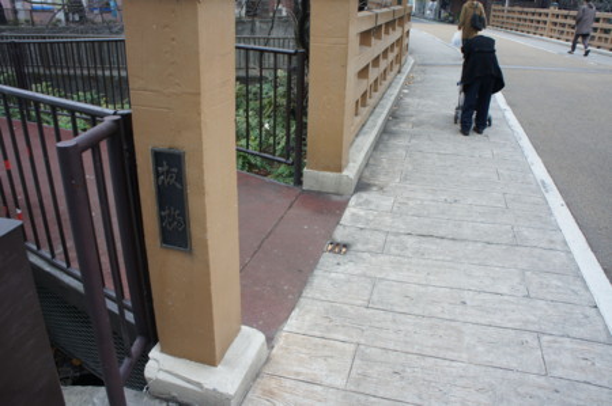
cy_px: 203
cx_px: 306
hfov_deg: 67.4
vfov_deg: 47.8
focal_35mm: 27
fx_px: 458
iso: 200
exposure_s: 1/60
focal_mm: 18
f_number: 5.6
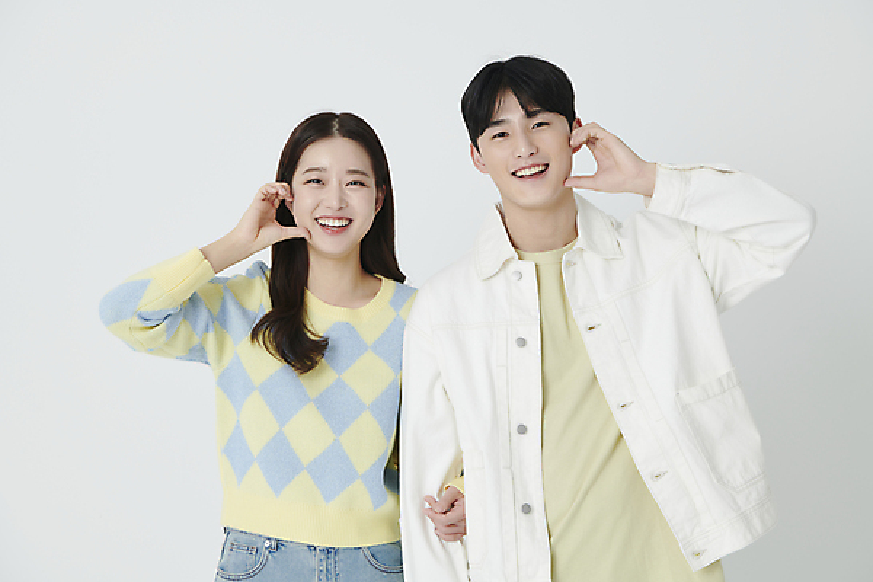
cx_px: 436
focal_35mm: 70
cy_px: 291
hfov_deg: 28.8
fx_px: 1697
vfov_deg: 19.5
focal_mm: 70
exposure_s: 1/125
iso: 80
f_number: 11
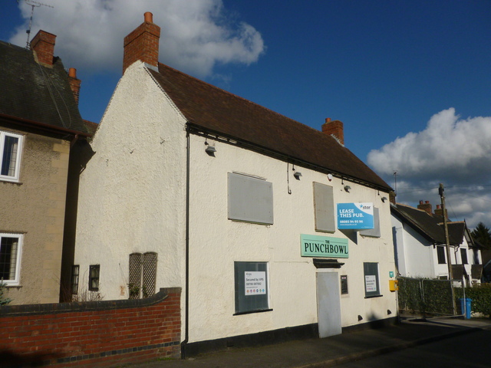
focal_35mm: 28
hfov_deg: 63.4
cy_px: 184
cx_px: 246
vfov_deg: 49.7
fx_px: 397
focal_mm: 5
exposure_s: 1/500
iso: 160
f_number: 10
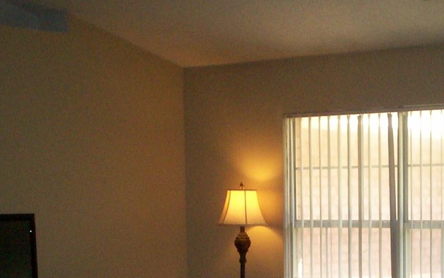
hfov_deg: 19.8
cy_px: 364
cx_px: 359
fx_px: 1258
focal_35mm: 104
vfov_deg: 12.2
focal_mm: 5.9
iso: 140
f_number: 4.5
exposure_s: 1/64
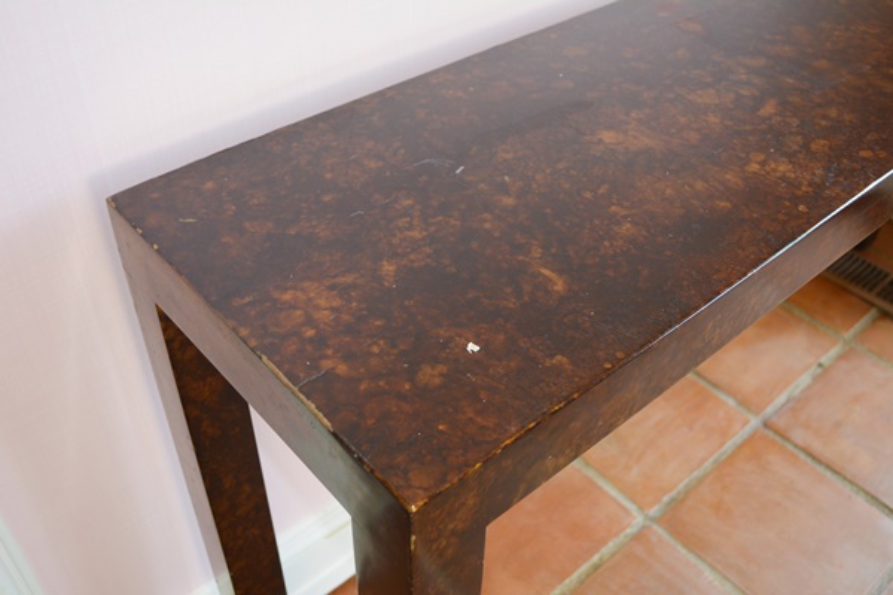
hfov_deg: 53.1
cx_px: 446
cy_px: 298
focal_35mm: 36
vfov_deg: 36.9
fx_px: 893
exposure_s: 1/60
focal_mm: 24
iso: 450
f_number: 4
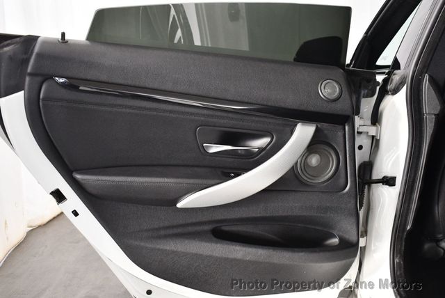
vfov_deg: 36.9
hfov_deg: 53.1
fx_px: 445
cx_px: 222
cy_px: 149
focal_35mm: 36
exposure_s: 1/125
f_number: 3.5
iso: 1400
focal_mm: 18
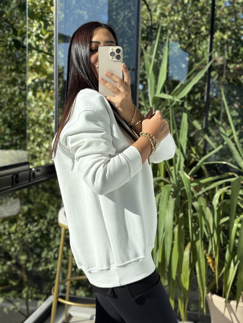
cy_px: 162
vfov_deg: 39.7
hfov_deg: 30.3
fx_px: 449
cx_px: 122
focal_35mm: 48
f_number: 1.78
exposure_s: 1/2033
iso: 64
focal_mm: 6.76
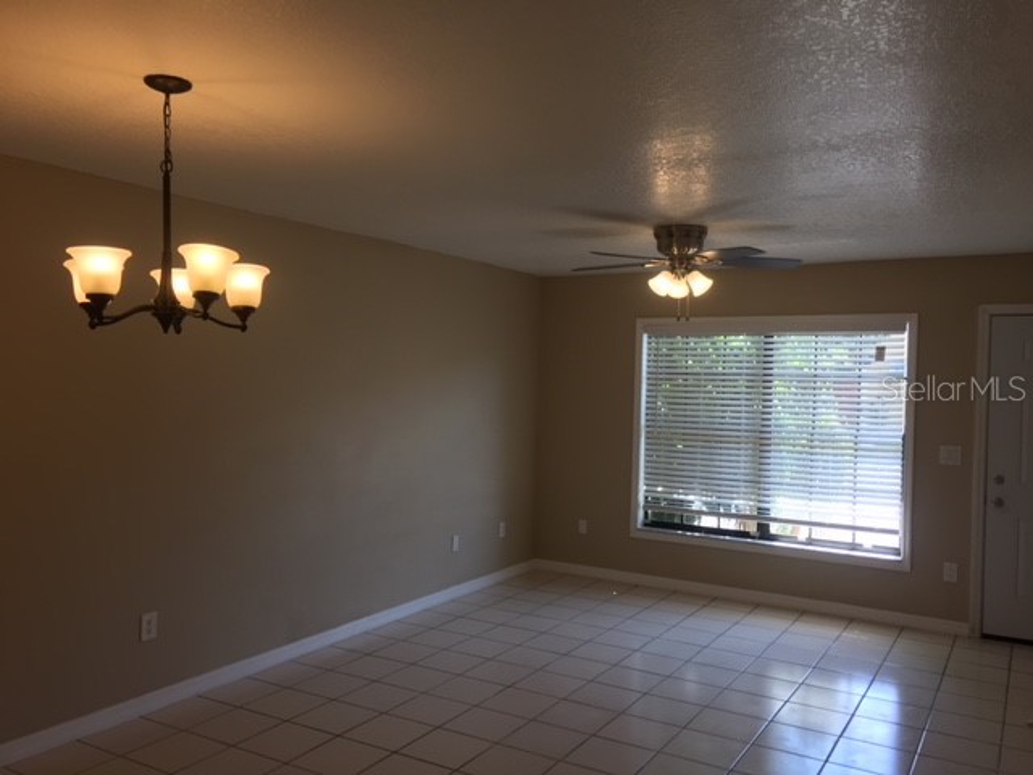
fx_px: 865
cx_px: 516
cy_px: 388
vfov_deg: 48.2
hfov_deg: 61.7
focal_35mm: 29
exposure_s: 1/120
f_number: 2.2
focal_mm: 4.15
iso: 40
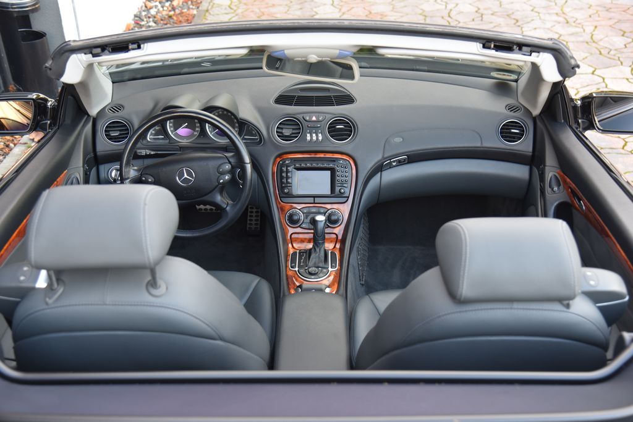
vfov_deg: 30.5
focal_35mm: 44
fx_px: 774
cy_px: 211
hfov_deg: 44.5
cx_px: 316
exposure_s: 1/60
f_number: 4
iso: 500
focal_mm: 44
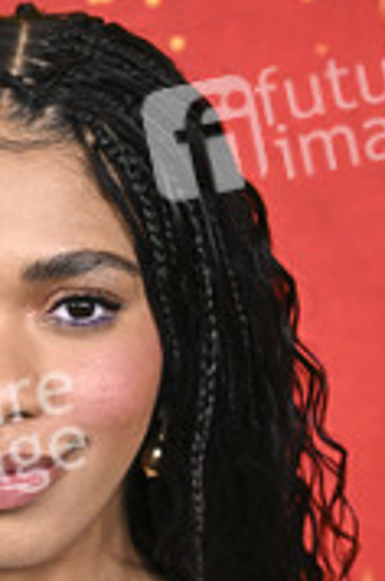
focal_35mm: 247
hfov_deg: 5.5
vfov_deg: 8.3
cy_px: 614
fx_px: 3977
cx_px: 13
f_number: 5.6
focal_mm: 110
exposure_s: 1/250
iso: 2000
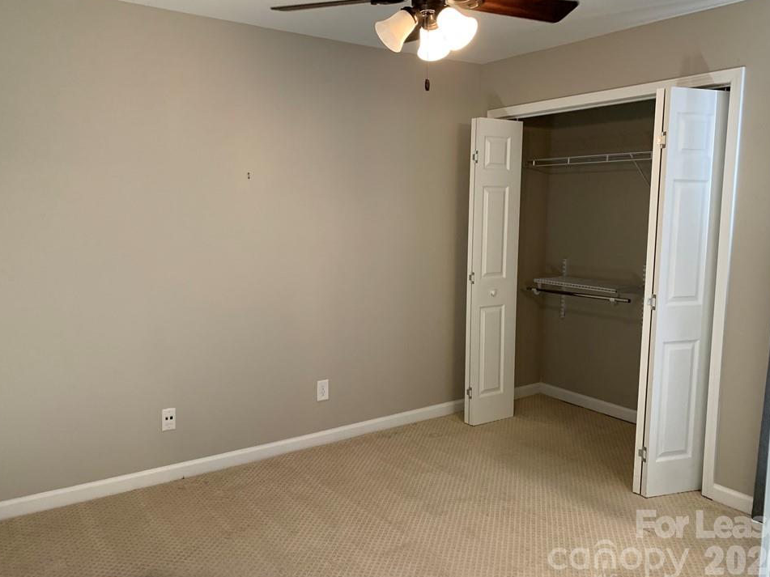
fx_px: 623
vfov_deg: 49.7
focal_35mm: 28
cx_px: 377
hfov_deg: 63.4
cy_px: 278
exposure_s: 1/60
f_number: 1.8
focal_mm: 4.25
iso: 200
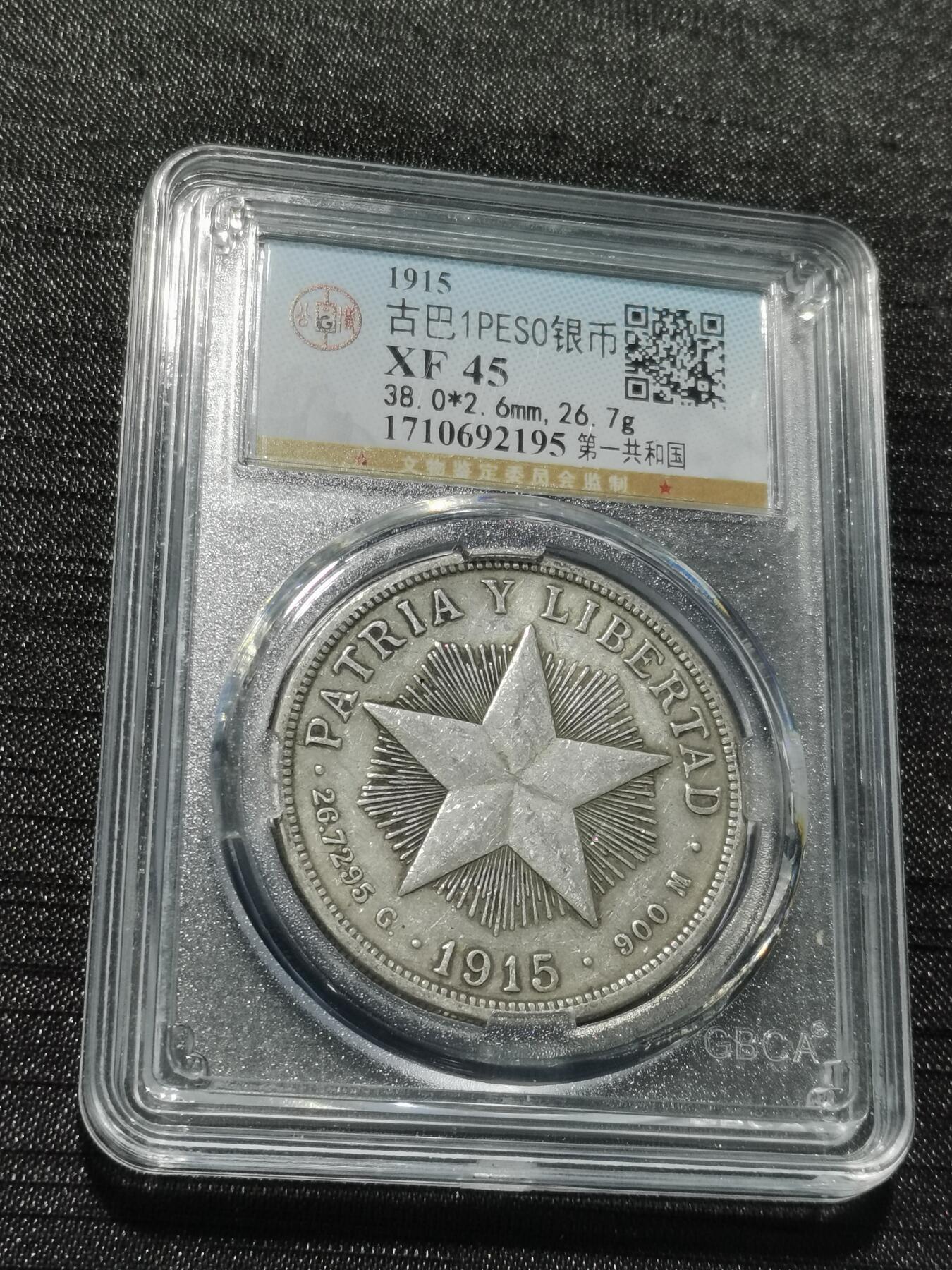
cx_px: 476
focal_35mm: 68
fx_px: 2493
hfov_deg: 21.6
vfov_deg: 28.6
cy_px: 635
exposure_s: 1/100
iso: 80
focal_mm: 5.58
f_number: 1.8
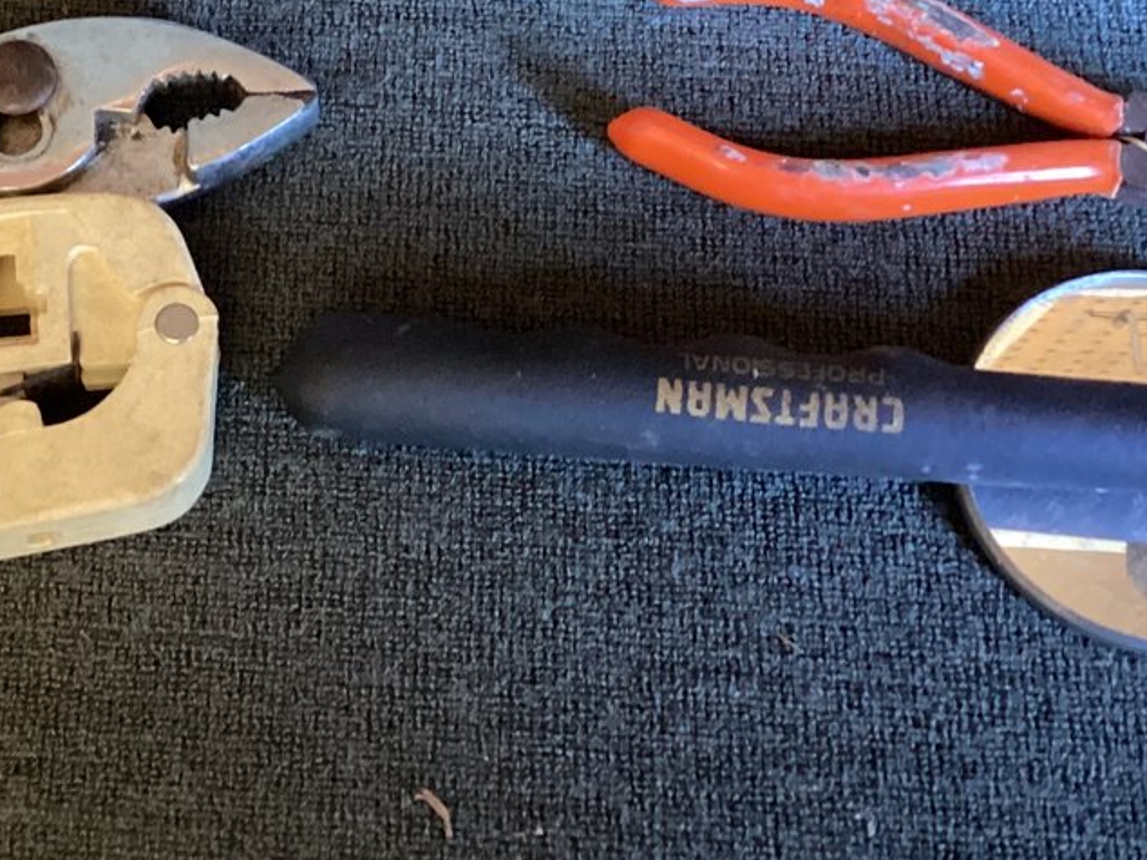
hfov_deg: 25.9
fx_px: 2451
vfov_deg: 19.6
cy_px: 128
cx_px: 242
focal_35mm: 74
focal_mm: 3.3
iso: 400
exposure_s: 1/25
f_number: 2.4
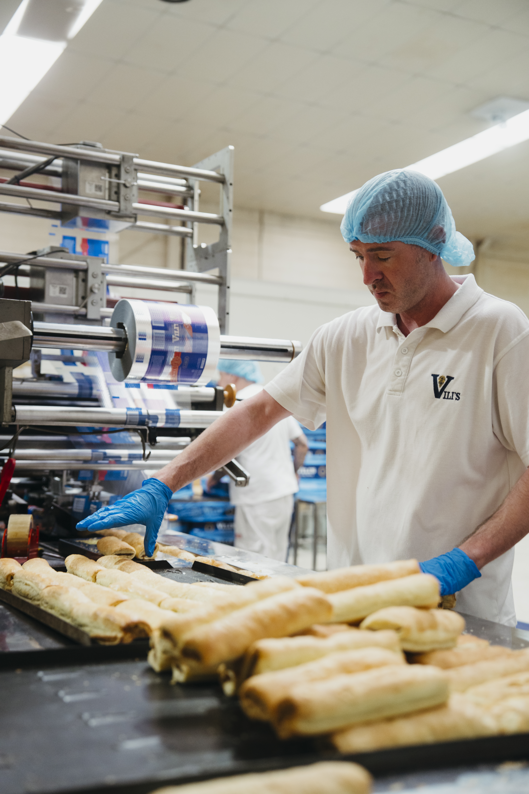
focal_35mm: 45
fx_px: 992
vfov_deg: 43.6
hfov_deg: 29.9
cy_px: 397
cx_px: 264
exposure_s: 1/320
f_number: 2.8
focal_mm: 45
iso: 1600
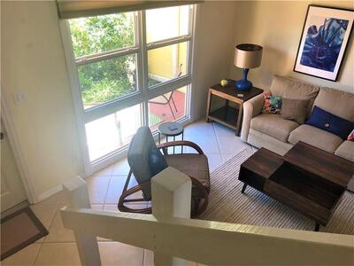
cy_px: 133
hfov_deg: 63.4
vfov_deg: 49.7
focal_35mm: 28
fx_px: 286
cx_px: 177
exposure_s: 1/40
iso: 25
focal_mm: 4
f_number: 1.8
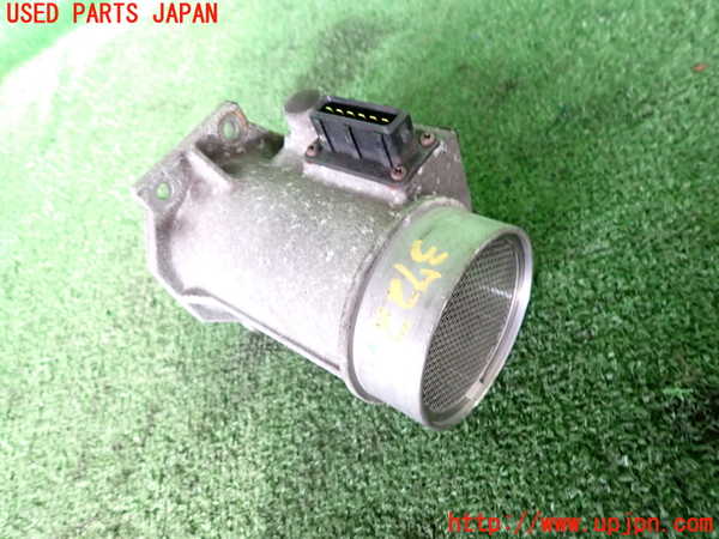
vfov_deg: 54.9
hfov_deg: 69.4
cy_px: 270
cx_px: 360
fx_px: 519
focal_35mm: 25
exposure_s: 1/30
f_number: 2
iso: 640
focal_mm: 4.5
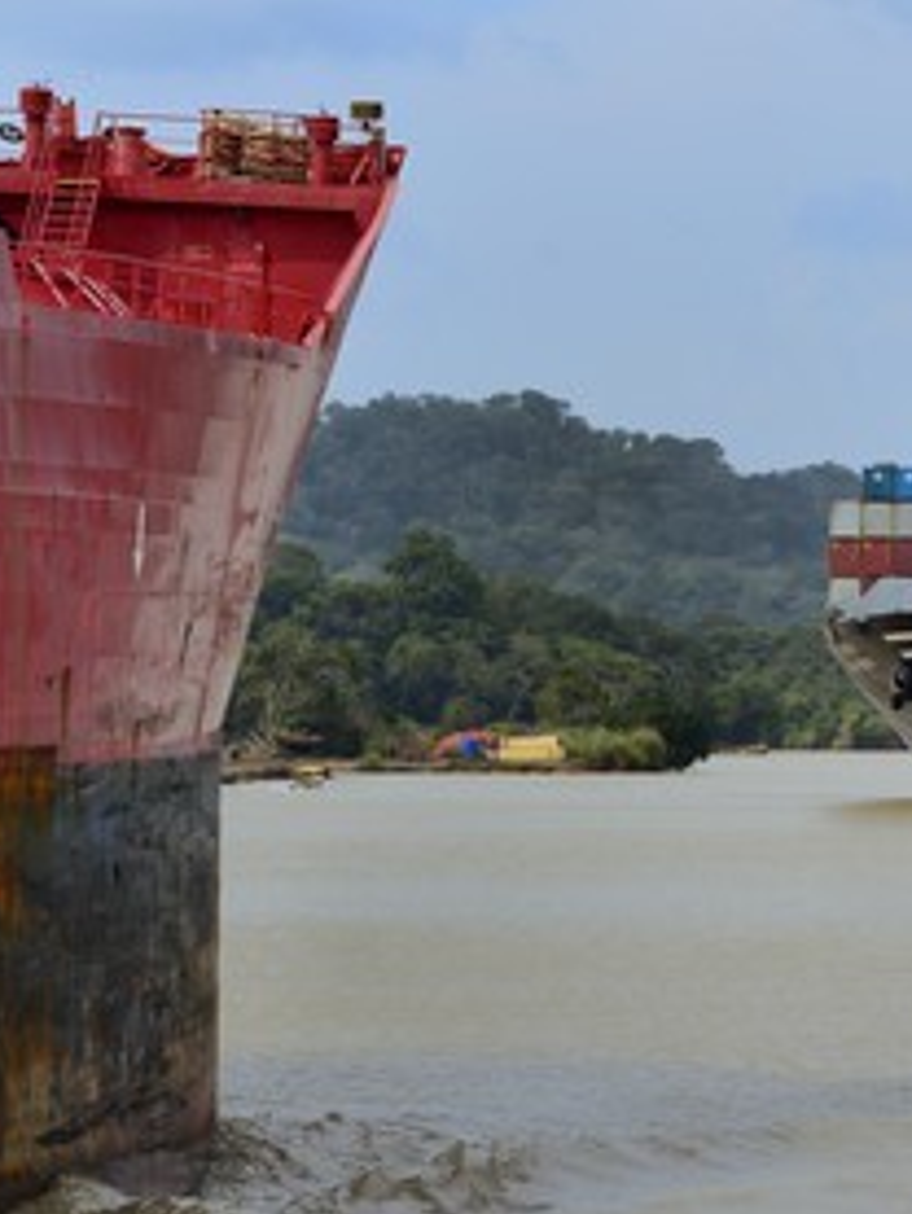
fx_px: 8951
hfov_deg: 5.8
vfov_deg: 7.8
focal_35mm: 255
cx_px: 780
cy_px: 609
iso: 200
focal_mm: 175
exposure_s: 1/250
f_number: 13
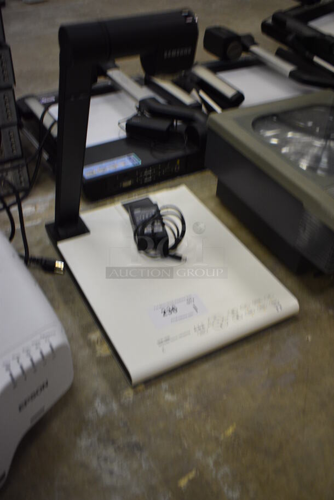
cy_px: 250
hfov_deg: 38.4
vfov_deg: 55.1
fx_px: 479
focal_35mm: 34
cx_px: 167
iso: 800
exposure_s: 1/125
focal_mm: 23
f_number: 3.8
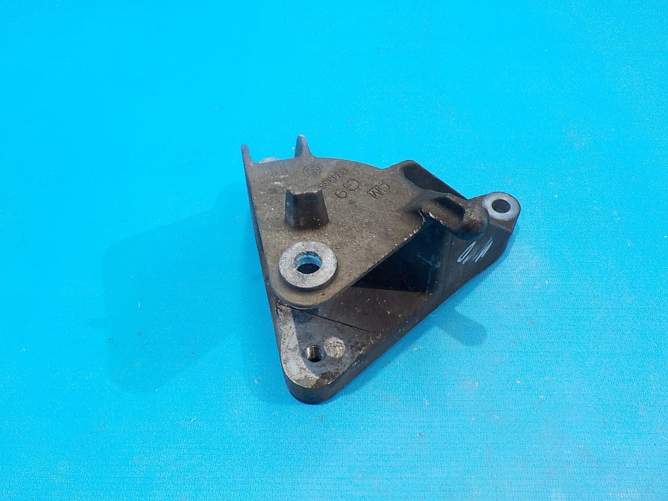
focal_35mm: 30
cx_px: 334
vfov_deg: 46.8
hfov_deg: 60.0
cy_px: 250
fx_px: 579
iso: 280
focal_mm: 4.1
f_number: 3.3
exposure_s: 1/30
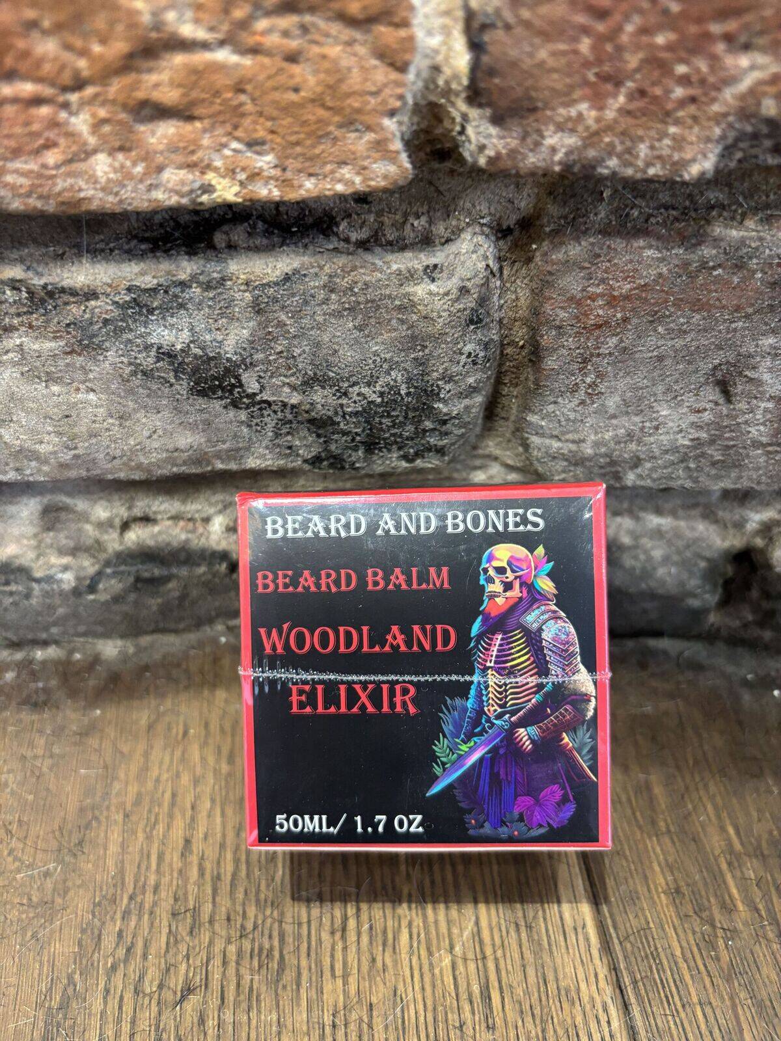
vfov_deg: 67.3
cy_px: 520
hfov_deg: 53.1
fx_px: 782
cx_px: 390
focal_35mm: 26
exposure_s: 1/50
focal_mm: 5.96
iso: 250
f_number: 1.6
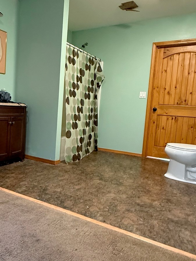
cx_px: 65
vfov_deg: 60.0
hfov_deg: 46.1
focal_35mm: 30
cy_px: 132
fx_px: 226
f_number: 2.2
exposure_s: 1/60
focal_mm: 2.22
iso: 800
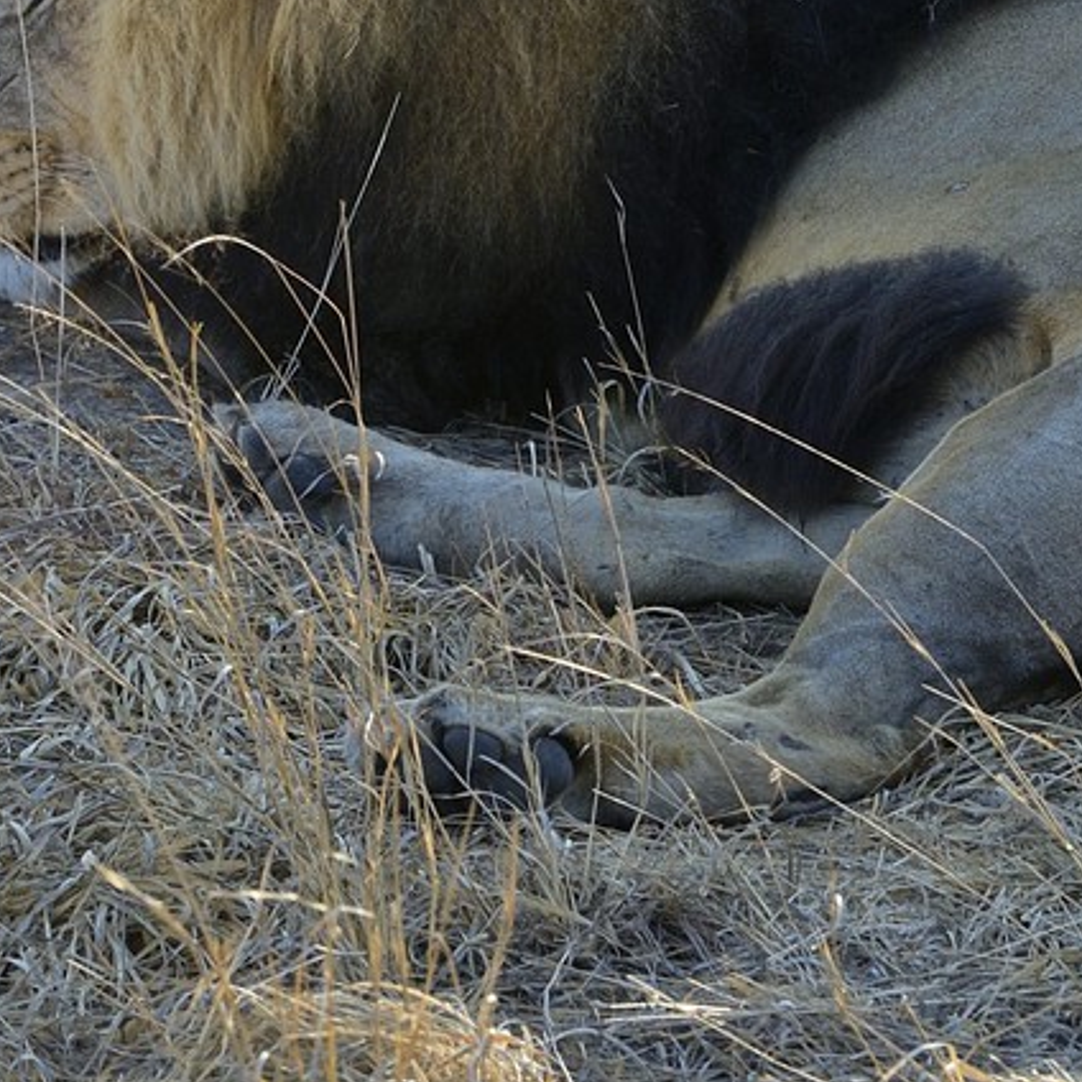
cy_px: -949
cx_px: 352
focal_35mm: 433
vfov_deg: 4.0
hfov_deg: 4.0
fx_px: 15312
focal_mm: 135
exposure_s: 1/400
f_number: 6.3
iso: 400
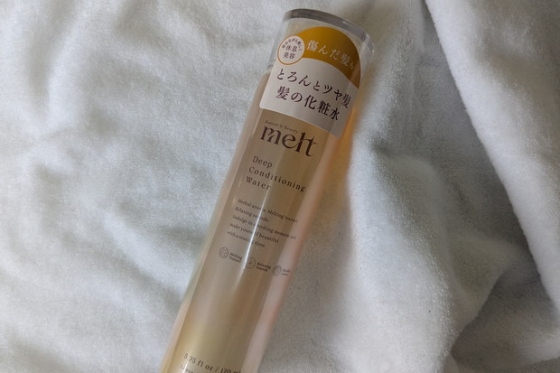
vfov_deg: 44.9
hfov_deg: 63.7
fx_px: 451
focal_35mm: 29
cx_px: 282
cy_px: 204
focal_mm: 4.38
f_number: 1.73
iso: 132
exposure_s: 1/99.9
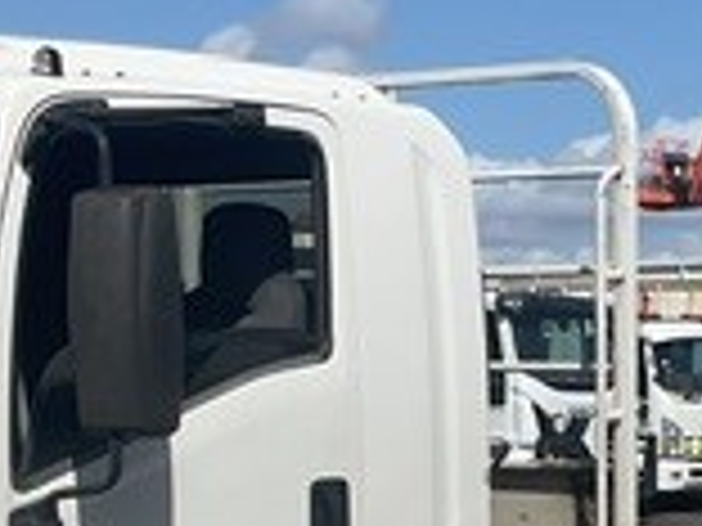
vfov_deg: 12.2
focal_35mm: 119
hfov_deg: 16.3
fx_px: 2413
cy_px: 607
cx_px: 657
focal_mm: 3
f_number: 1.8
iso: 16
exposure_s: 1/3788
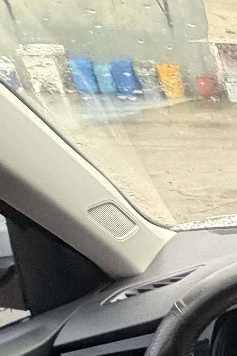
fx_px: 780
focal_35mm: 79
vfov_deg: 19.9
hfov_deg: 12.1
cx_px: 634
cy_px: 613
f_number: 2.2
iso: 320
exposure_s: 1/73
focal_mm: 2.22
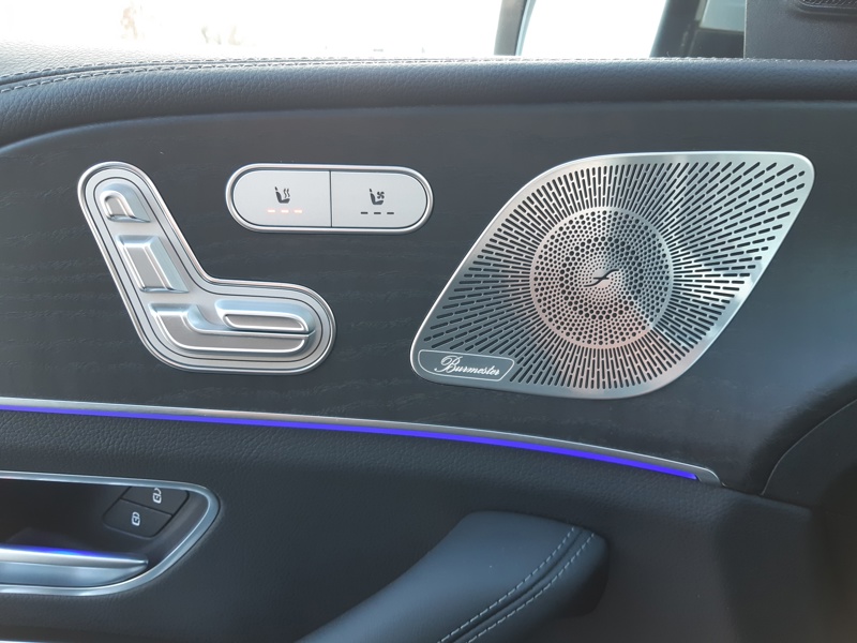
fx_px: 644
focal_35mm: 26
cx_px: 428
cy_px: 322
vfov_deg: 53.1
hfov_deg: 67.3
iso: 80
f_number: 1.7
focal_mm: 3.92
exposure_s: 1/50
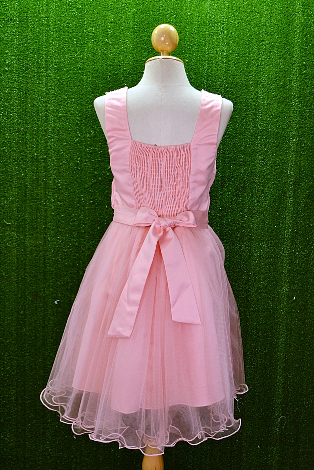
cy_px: 235
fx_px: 628
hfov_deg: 28.1
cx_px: 157
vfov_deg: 41.1
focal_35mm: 48
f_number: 5
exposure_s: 1/25
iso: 400
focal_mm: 32
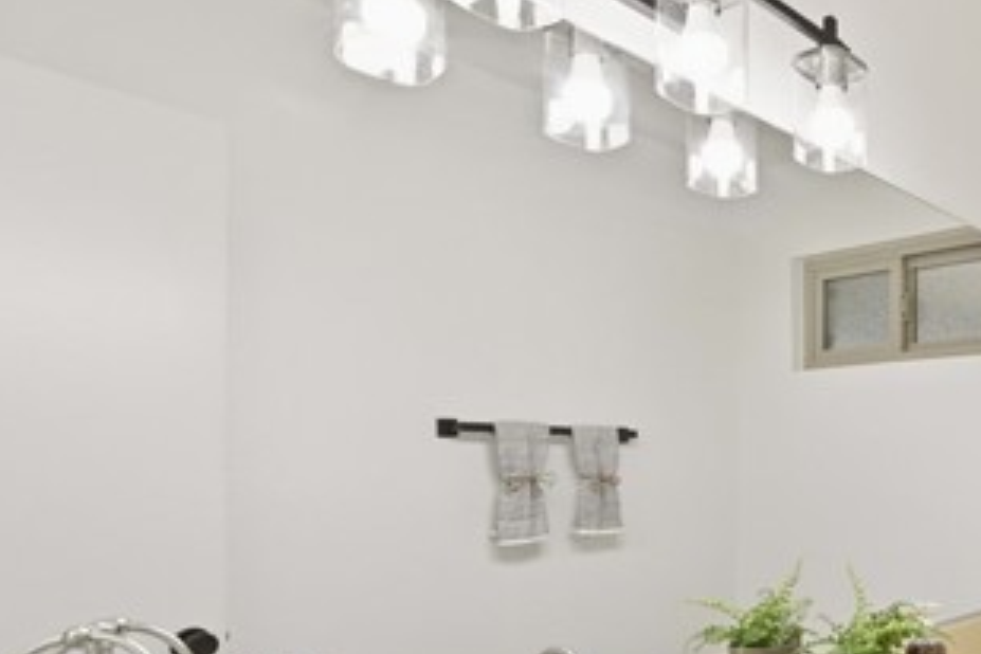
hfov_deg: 52.3
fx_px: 790
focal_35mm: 29
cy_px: 462
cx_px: 956
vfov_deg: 44.0
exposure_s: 1/20
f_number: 8
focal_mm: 14
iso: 320
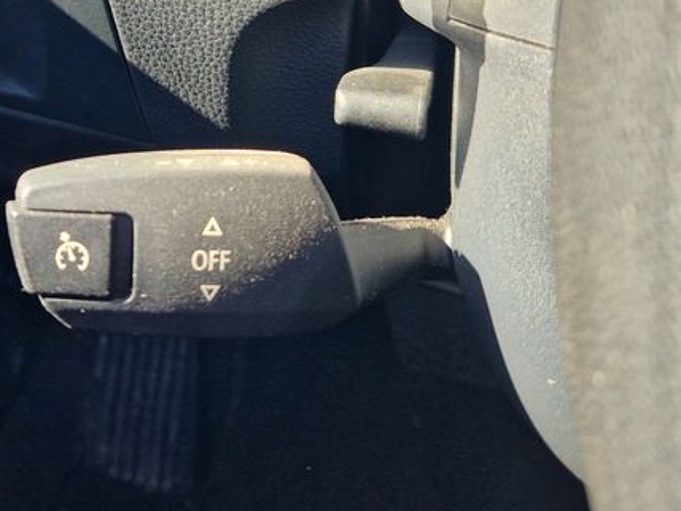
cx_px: 88
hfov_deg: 33.4
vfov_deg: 24.8
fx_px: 1082
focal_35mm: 55
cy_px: -46
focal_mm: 5.4
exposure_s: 1/180
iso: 50
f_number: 1.8
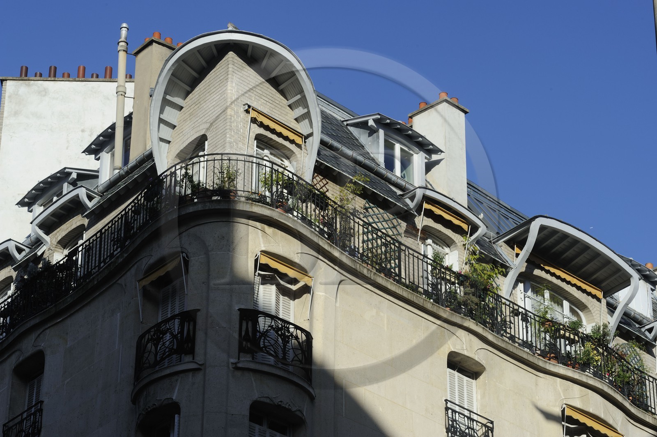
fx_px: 2006
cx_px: 328
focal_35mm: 110
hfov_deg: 18.6
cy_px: 218
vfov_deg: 12.4
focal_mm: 110
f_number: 14
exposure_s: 1/160
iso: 200
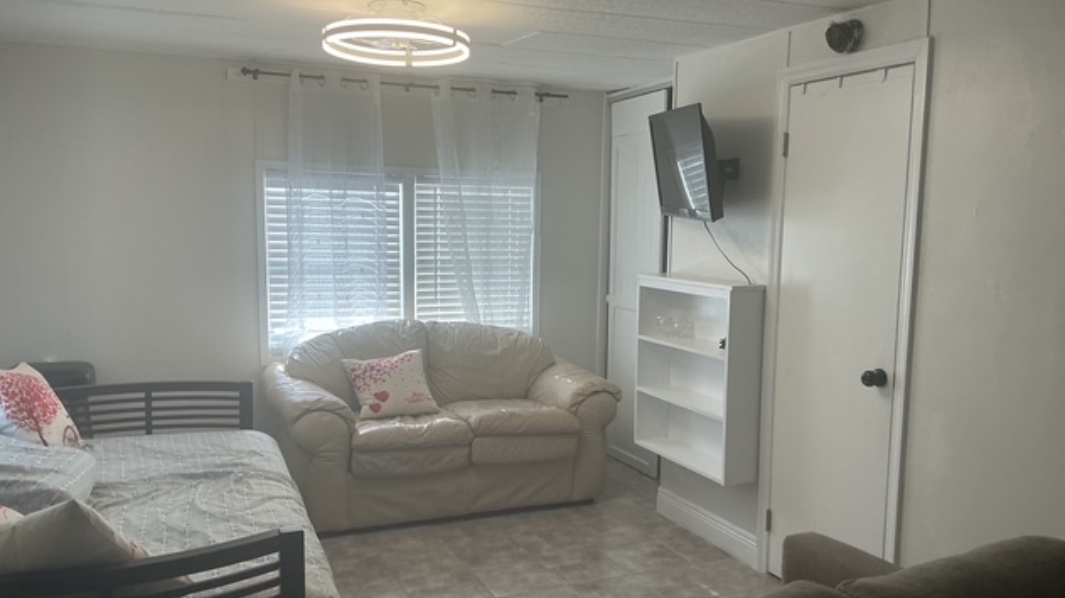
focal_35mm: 32
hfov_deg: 61.0
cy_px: 335
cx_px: 534
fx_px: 903
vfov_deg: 36.6
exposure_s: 1/120
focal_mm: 3
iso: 40
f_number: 1.8
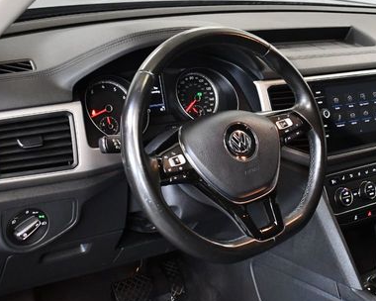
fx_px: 634
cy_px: 130
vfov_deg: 26.7
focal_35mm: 57
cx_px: 276
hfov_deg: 32.5
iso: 3200
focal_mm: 18
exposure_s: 1/80
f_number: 3.5
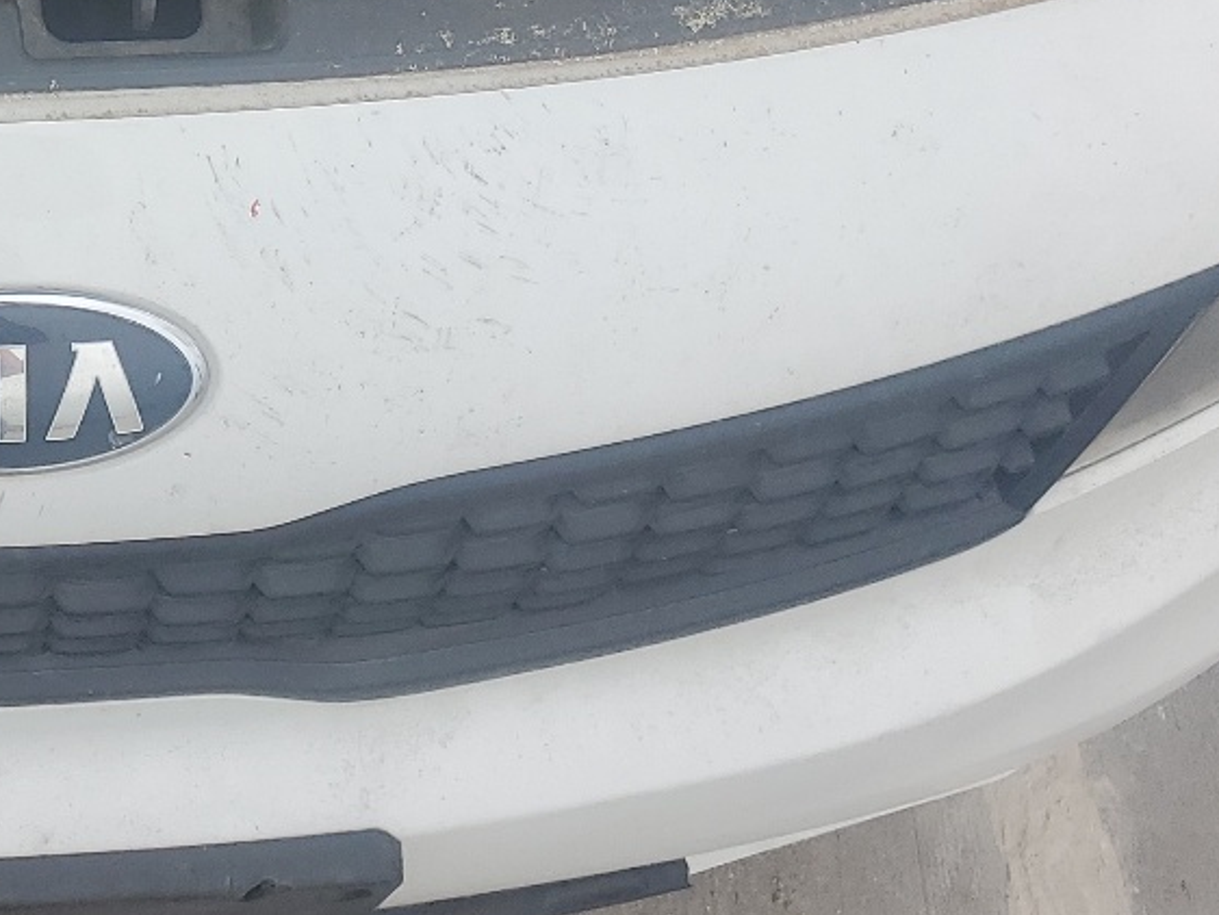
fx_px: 2607
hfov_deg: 24.8
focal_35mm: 74
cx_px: -67
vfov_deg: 18.8
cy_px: -189
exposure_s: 1/270
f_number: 1.5
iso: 50
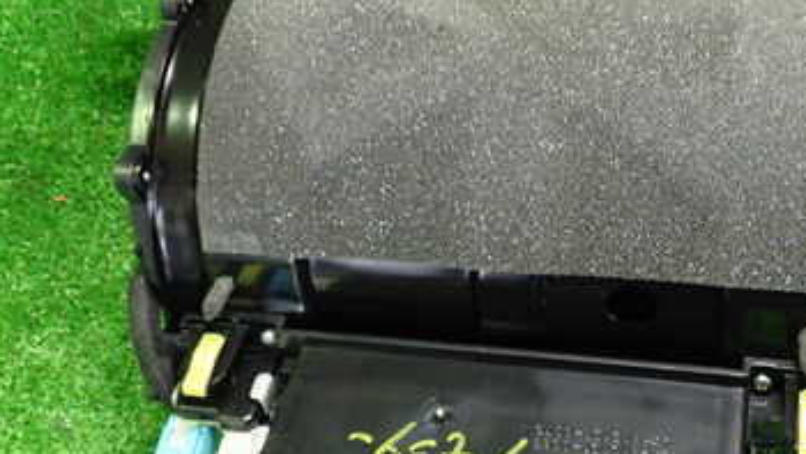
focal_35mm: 56
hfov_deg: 36.8
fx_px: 1197
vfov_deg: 21.5
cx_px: 537
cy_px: 240
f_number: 2.3
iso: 640
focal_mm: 5.4
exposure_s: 1/30
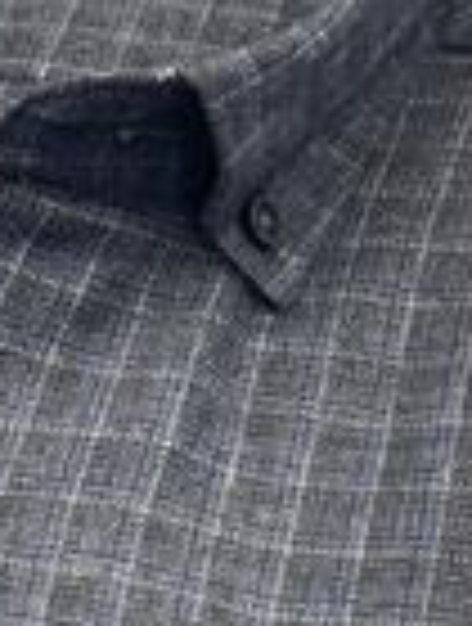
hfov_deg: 9.6
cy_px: 417
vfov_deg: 12.8
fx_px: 2787
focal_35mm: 154
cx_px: -18
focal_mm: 6
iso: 40
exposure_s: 1/122
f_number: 2
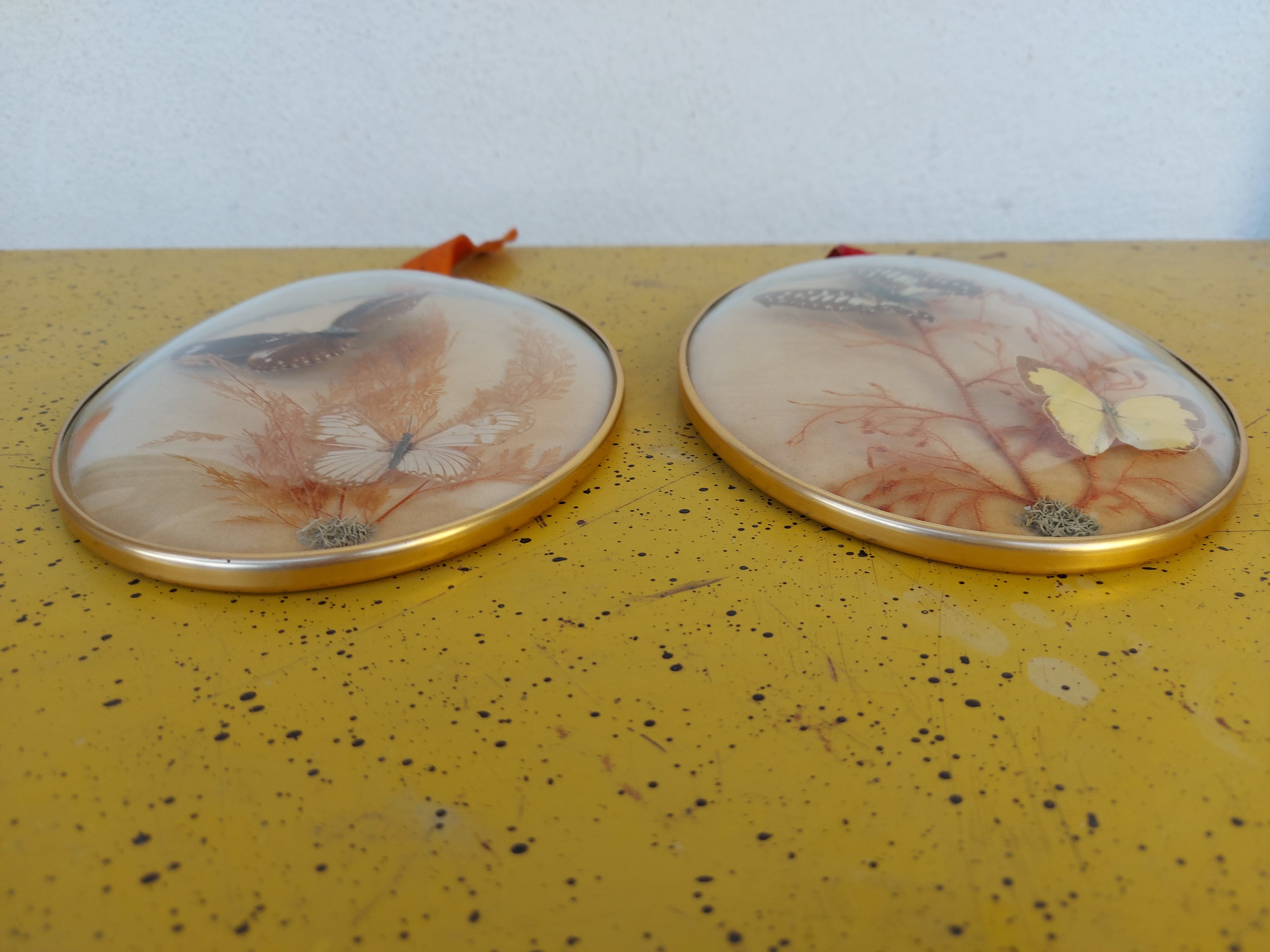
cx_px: 635
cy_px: 476
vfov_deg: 56.8
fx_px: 881
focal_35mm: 24
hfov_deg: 71.6
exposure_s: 1/102
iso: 32
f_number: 1.8
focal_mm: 5.23
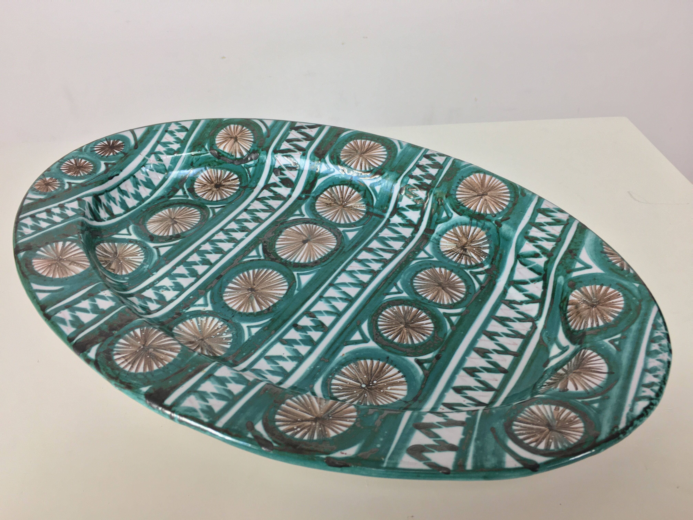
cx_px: 346
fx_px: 581
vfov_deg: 48.2
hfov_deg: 61.7
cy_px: 260
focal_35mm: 29
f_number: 2.2
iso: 40
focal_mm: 4.15
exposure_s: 1/33
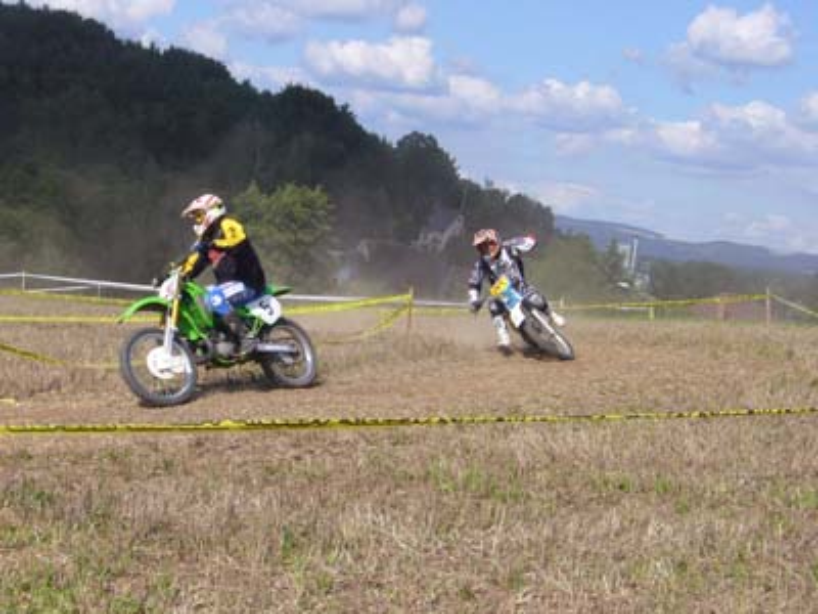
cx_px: 409
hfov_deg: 26.3
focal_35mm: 74
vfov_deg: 19.9
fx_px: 1749
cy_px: 307
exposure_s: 1/250
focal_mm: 12.2
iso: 100
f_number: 8.2
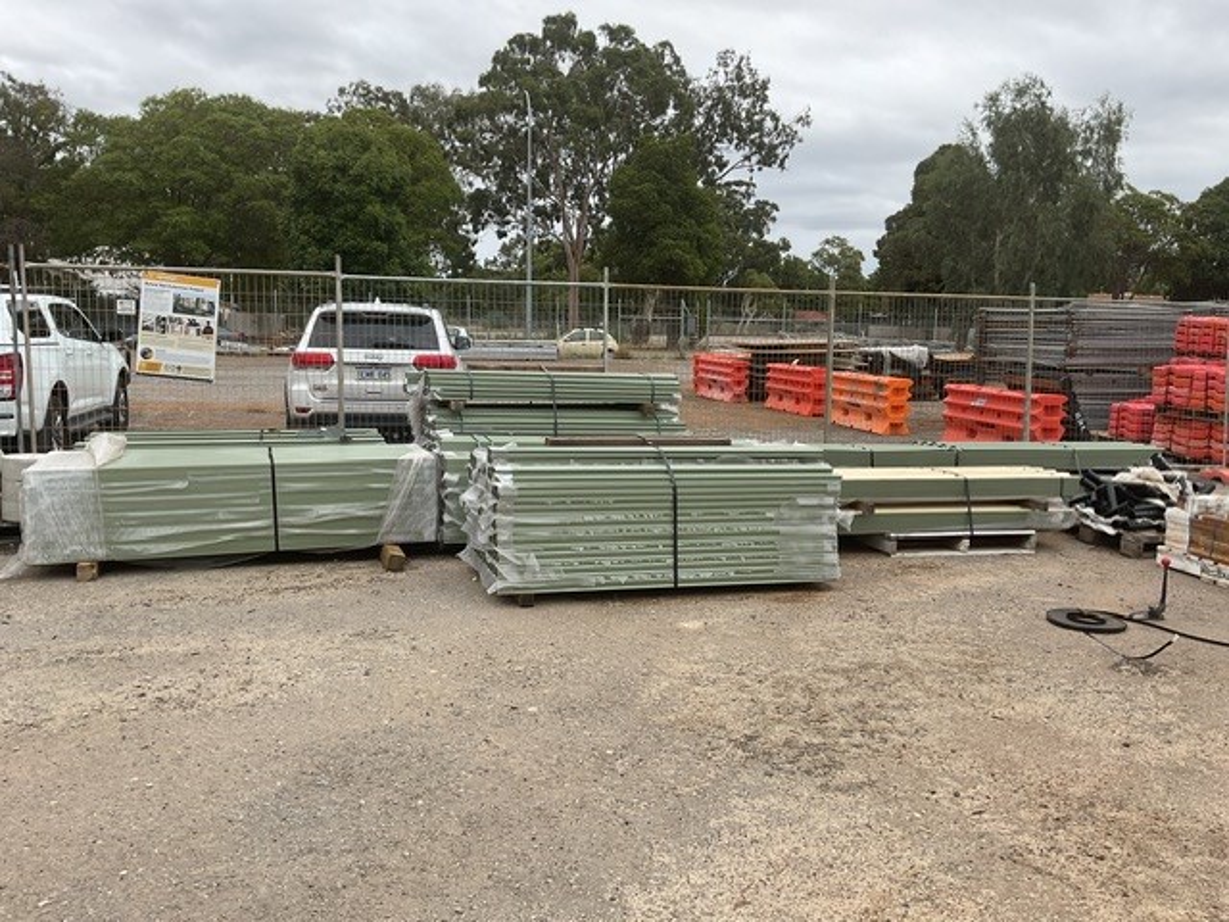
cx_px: 614
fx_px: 1030
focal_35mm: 29
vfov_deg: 48.2
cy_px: 461
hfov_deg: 61.7
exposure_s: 1/1342
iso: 16
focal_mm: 3
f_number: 1.8
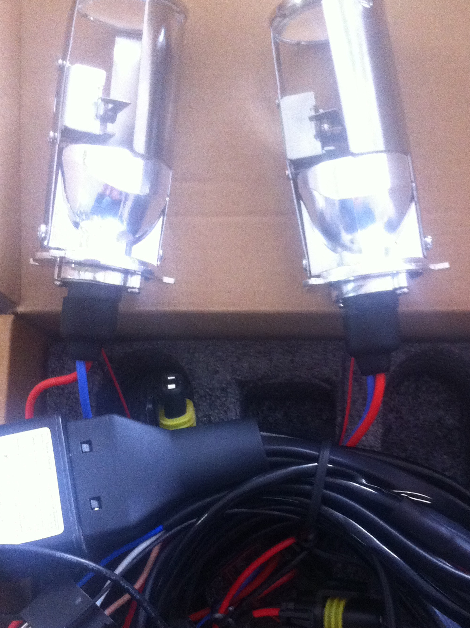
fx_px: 889
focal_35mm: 49
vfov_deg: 38.8
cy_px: 372
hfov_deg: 29.5
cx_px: 287
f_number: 2.8
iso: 320
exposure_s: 1/15
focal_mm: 3.85
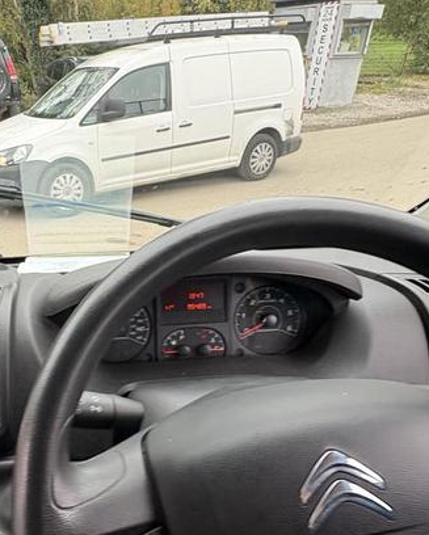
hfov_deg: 46.1
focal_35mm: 30
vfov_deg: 57.9
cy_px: 337
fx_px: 476
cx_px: 88
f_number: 2.2
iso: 160
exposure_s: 1/99
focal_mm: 2.22
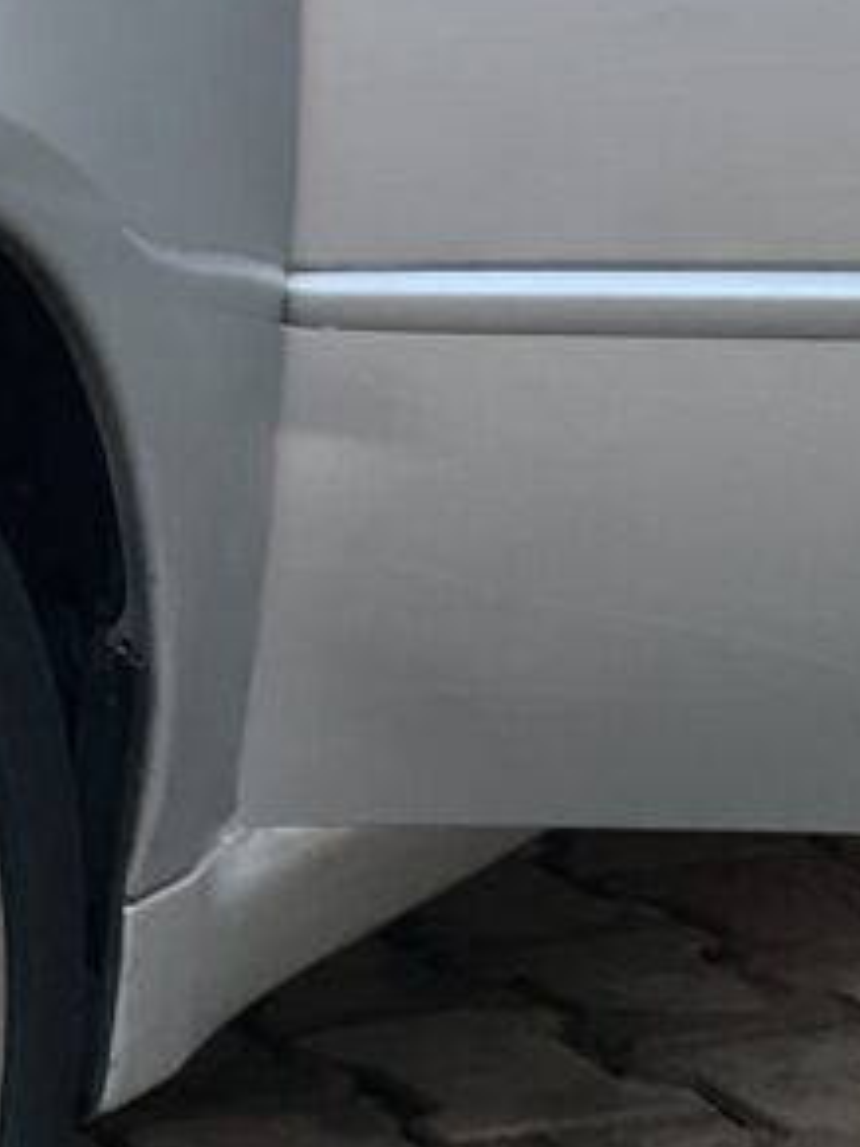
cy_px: 43
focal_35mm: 271
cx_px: 28
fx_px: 8984
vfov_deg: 7.3
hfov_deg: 5.5
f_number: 2.8
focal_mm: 9
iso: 64
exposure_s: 1/121
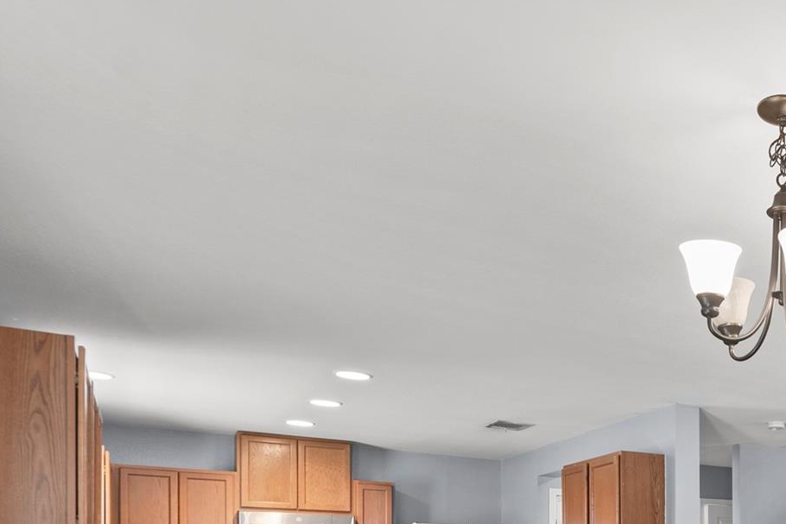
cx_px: 809
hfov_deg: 44.1
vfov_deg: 32.4
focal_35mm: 36
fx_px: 786
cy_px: 578
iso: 250
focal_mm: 16
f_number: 8
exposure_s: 1/2.5
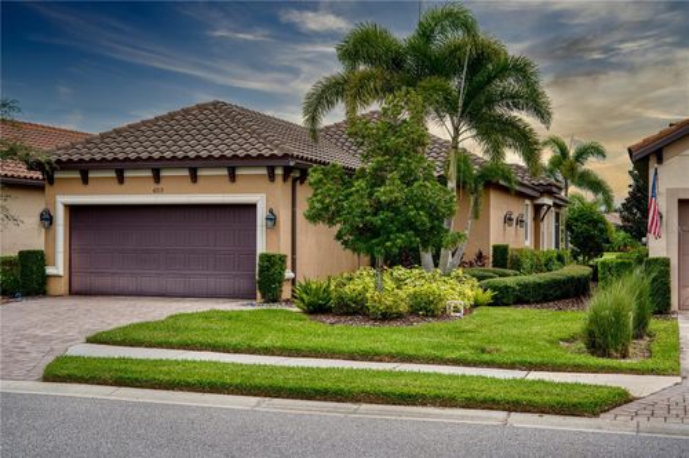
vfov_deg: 26.9
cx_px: 344
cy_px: 229
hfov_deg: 39.6
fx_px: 956
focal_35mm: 50
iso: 100
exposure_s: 1/400
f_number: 8
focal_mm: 50
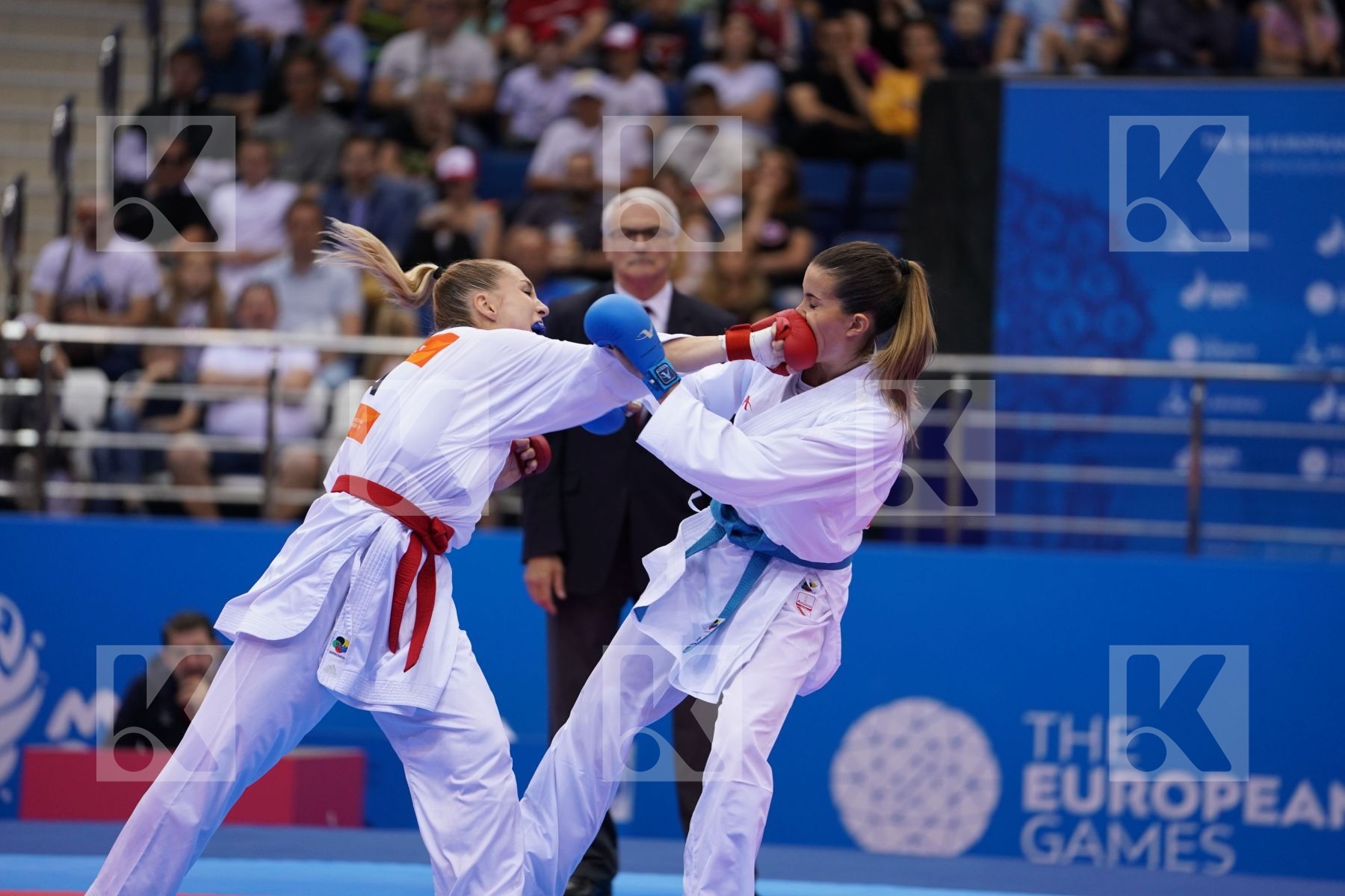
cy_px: 448
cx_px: 672
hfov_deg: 10.3
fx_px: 7472
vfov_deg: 6.9
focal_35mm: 200
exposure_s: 1/800
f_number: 2.8
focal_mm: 200
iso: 800
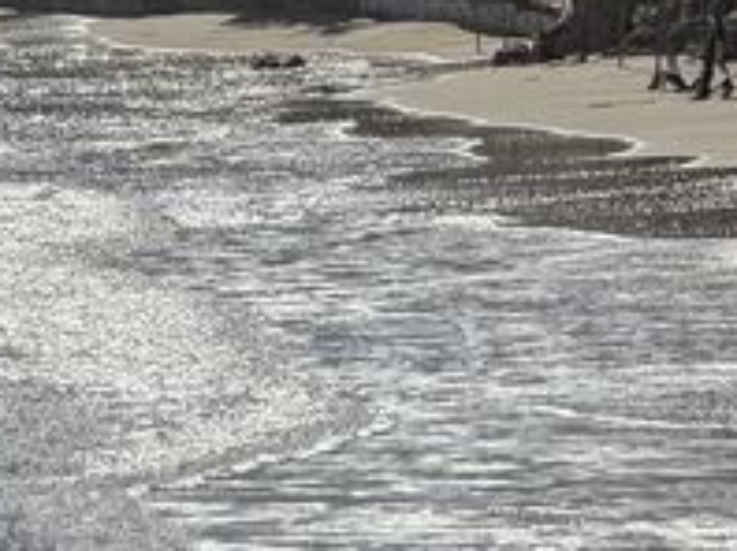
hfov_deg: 3.9
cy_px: -670
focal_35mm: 506
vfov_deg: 2.9
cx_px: -34
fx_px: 10760
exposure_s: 1/2506
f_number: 2.8
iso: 25
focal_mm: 16.89
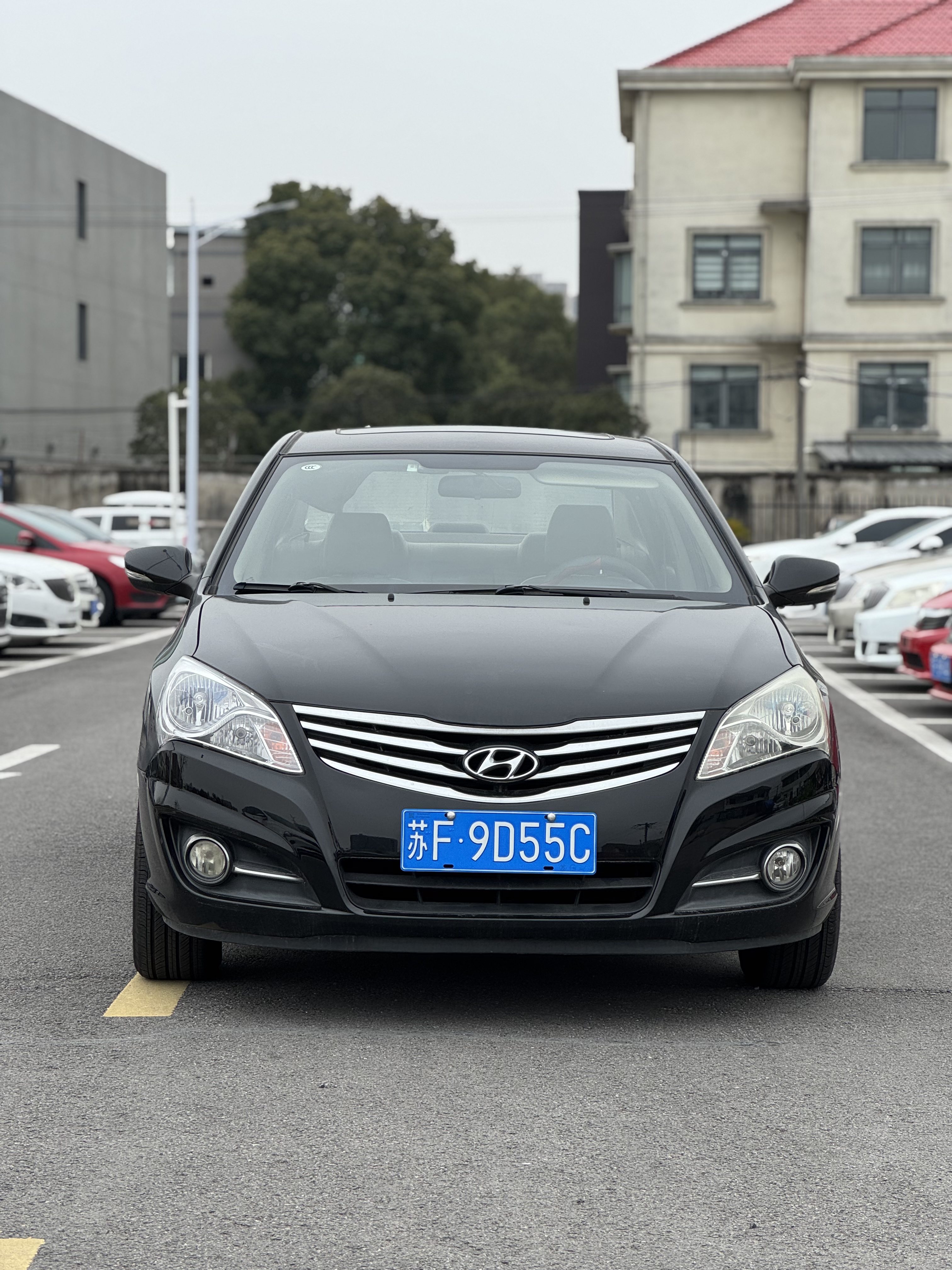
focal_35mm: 77
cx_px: 476
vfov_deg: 25.3
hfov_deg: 19.1
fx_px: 2824
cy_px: 635
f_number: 2.8
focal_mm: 9
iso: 25
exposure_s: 1/198
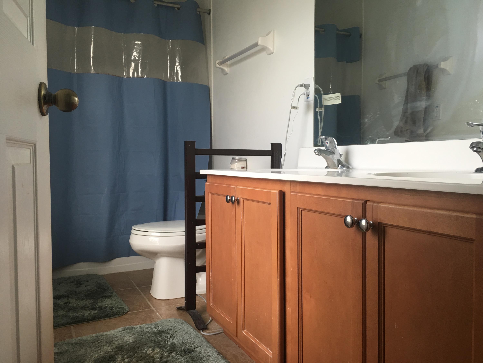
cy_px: 182
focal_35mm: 29
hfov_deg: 61.7
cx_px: 242
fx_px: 405
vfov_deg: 48.2
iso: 25
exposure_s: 1/40
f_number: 2.2
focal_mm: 4.15
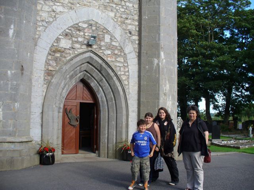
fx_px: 271
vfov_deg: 38.7
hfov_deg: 50.1
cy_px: 95
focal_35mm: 37
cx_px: 127
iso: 64
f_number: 2.8
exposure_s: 1/320
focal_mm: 6.1
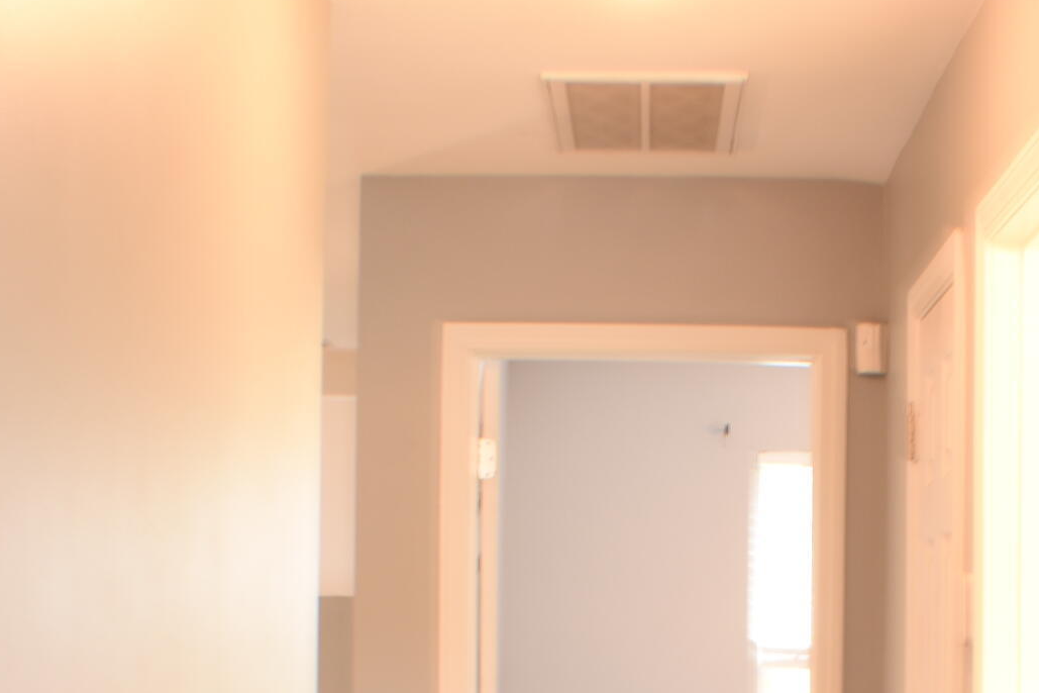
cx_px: 746
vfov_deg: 12.8
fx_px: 3030
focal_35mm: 105
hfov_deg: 19.4
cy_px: 801
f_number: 7.1
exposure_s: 2.5
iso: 100
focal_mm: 24
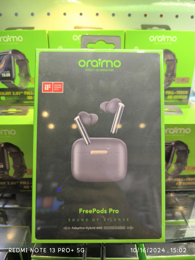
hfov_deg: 58.9
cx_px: 98
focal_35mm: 23
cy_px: 130
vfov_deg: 73.9
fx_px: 173
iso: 250
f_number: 1.65
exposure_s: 1/100
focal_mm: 6.14
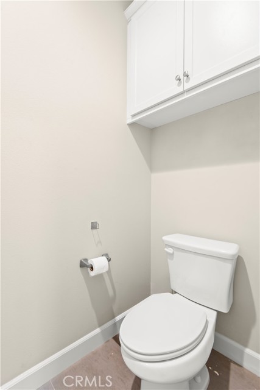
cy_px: 195
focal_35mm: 16
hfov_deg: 73.8
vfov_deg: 96.7
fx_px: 173
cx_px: 130
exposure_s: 1/1.25
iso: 200
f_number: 8
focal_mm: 16
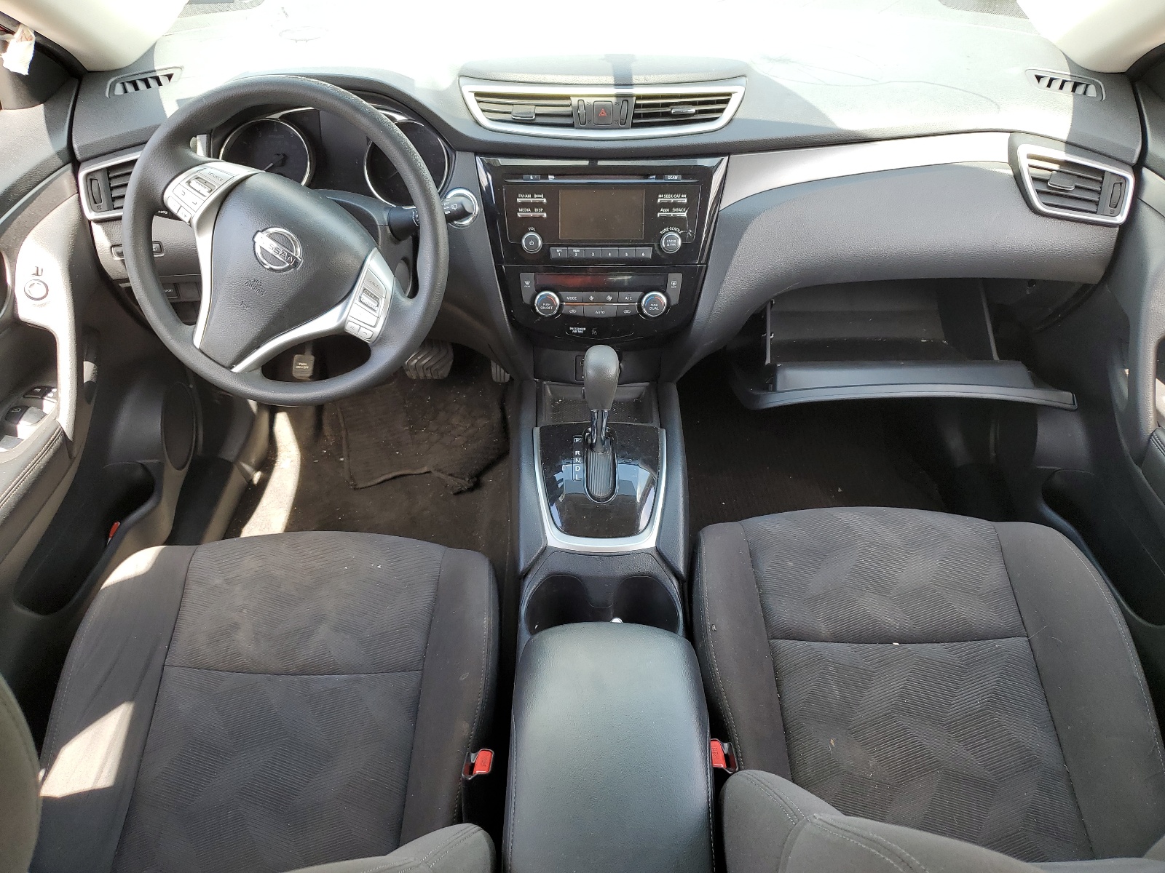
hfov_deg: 67.3
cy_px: 436
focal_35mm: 26
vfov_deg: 53.1
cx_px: 582
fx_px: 875
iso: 50
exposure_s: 1/169
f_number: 1.5
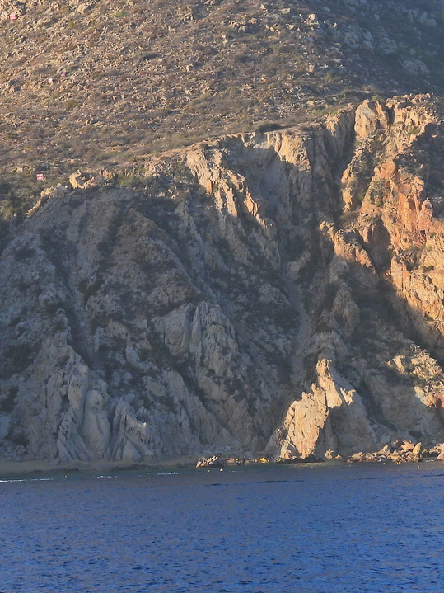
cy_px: 199
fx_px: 3199
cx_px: 206
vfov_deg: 10.6
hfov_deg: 7.9
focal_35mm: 187
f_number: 4
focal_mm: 18.7
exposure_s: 1/800
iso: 100
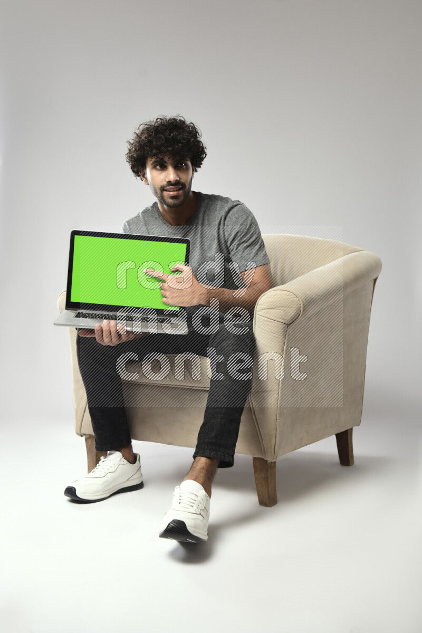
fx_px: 668
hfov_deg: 35.1
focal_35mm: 38
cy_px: 316
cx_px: 211
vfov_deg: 50.7
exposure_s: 1/125
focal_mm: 38
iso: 400
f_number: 5
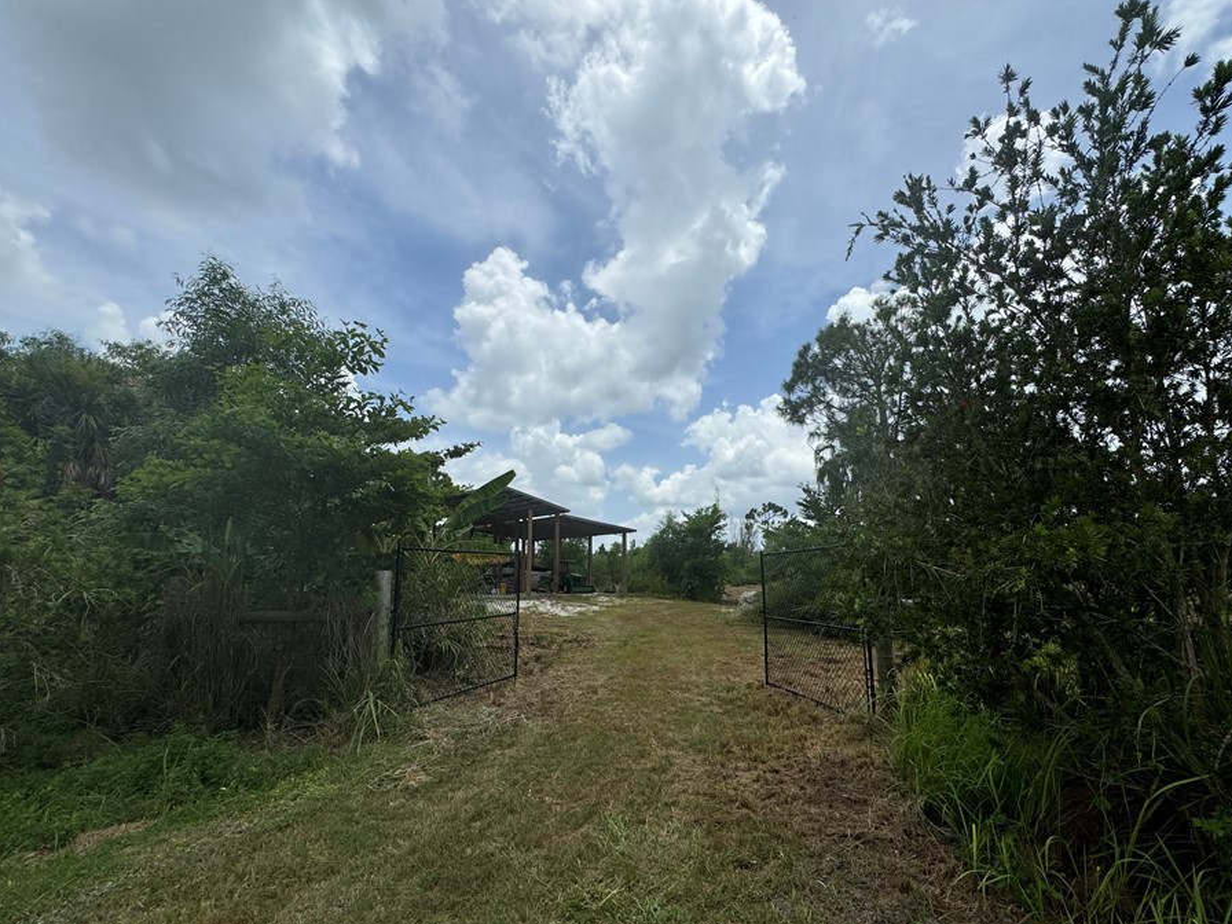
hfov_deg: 94.4
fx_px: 569
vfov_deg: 77.9
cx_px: 659
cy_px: 503
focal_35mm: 16
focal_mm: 2.22
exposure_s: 1/2985
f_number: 2.2
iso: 50
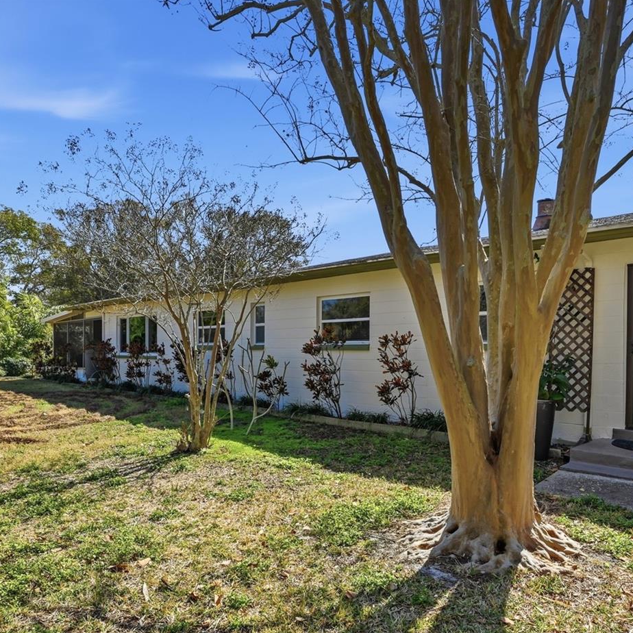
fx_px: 517
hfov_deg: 62.9
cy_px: 361
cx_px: 302
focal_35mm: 25
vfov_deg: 62.6
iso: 250
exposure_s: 1/6400
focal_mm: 17
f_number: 9
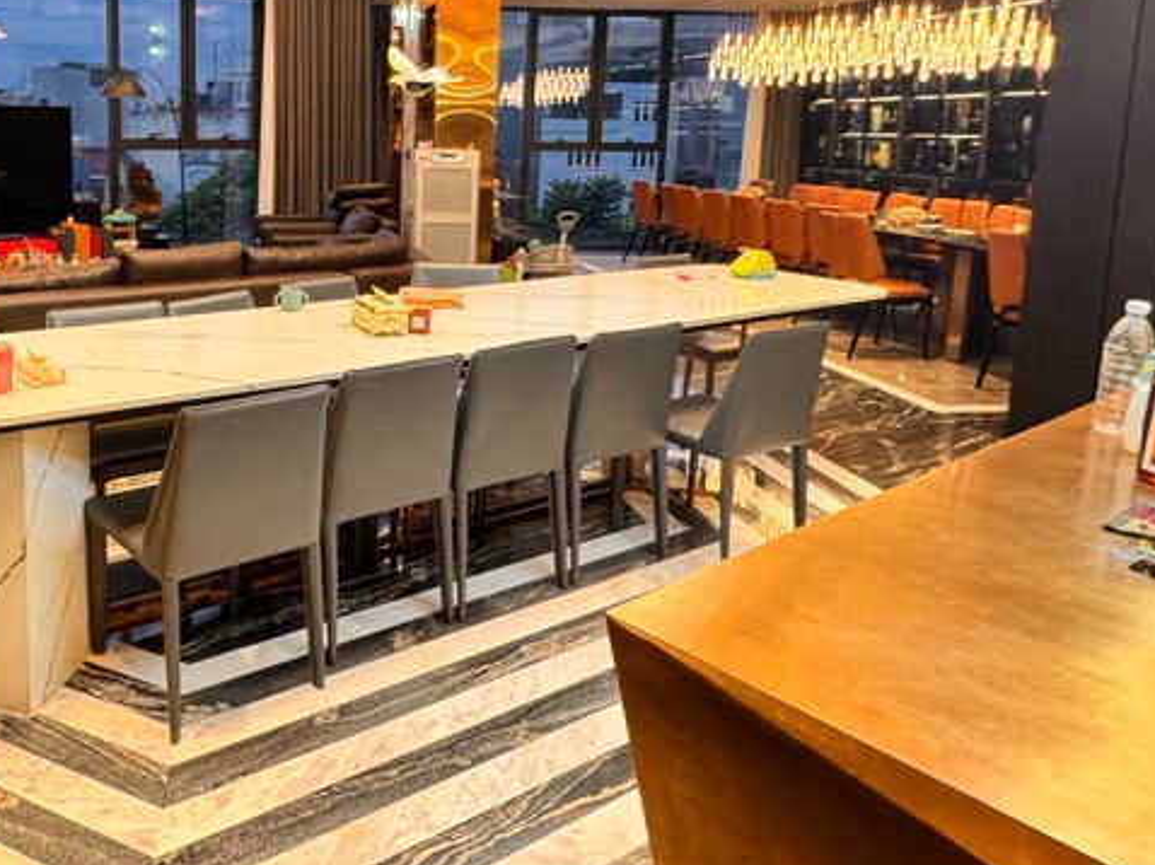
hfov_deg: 57.5
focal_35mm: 30
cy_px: 275
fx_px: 1000
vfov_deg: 45.9
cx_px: 317
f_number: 2.2
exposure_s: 1/50
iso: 250
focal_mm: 2.22
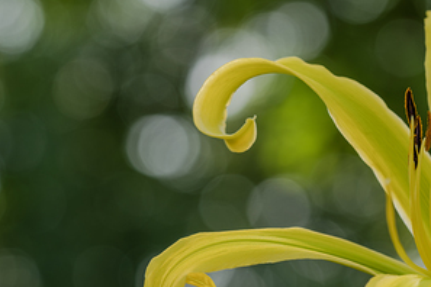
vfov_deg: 7.5
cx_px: 353
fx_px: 2179
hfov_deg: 11.3
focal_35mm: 182
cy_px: 287
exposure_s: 1/250
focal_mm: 90
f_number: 5.6
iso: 100
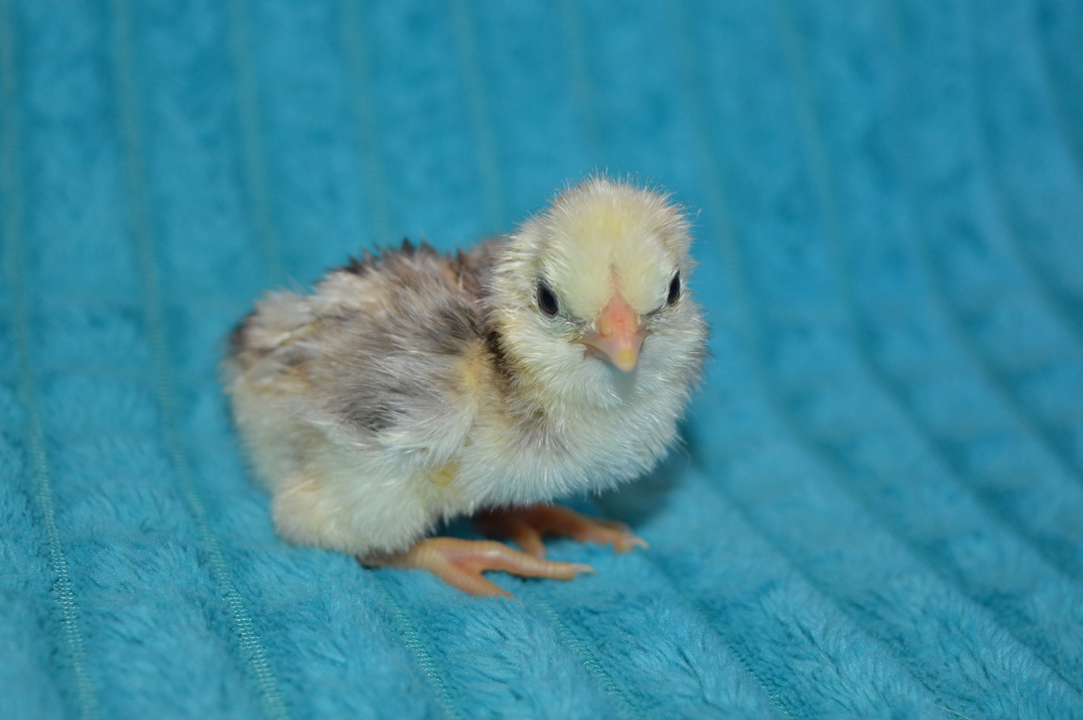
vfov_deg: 21.5
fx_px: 1894
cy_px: 360
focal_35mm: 63
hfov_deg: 31.9
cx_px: 542
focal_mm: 42
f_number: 5
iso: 400
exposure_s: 1/60
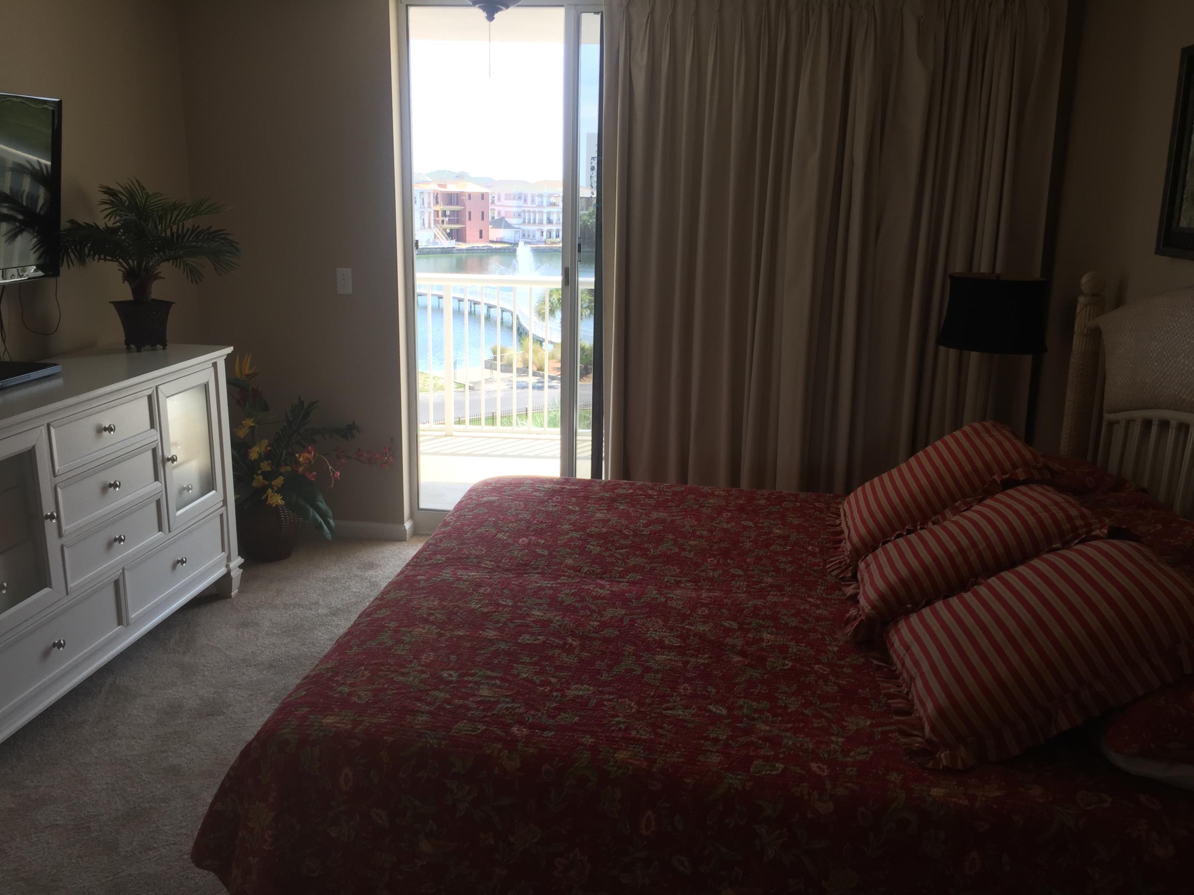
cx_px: 597
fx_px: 1000
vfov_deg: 48.2
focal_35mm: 29
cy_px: 448
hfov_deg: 61.7
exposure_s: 1/206
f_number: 2.2
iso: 32
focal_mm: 4.15
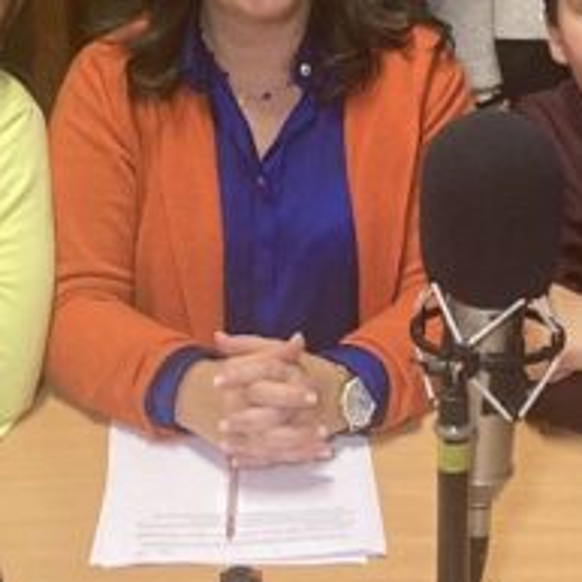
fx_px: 1826
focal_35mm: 96
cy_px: -68
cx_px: 259
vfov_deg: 17.5
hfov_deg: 18.1
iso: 320
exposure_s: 1/25
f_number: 1.8
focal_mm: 3.99
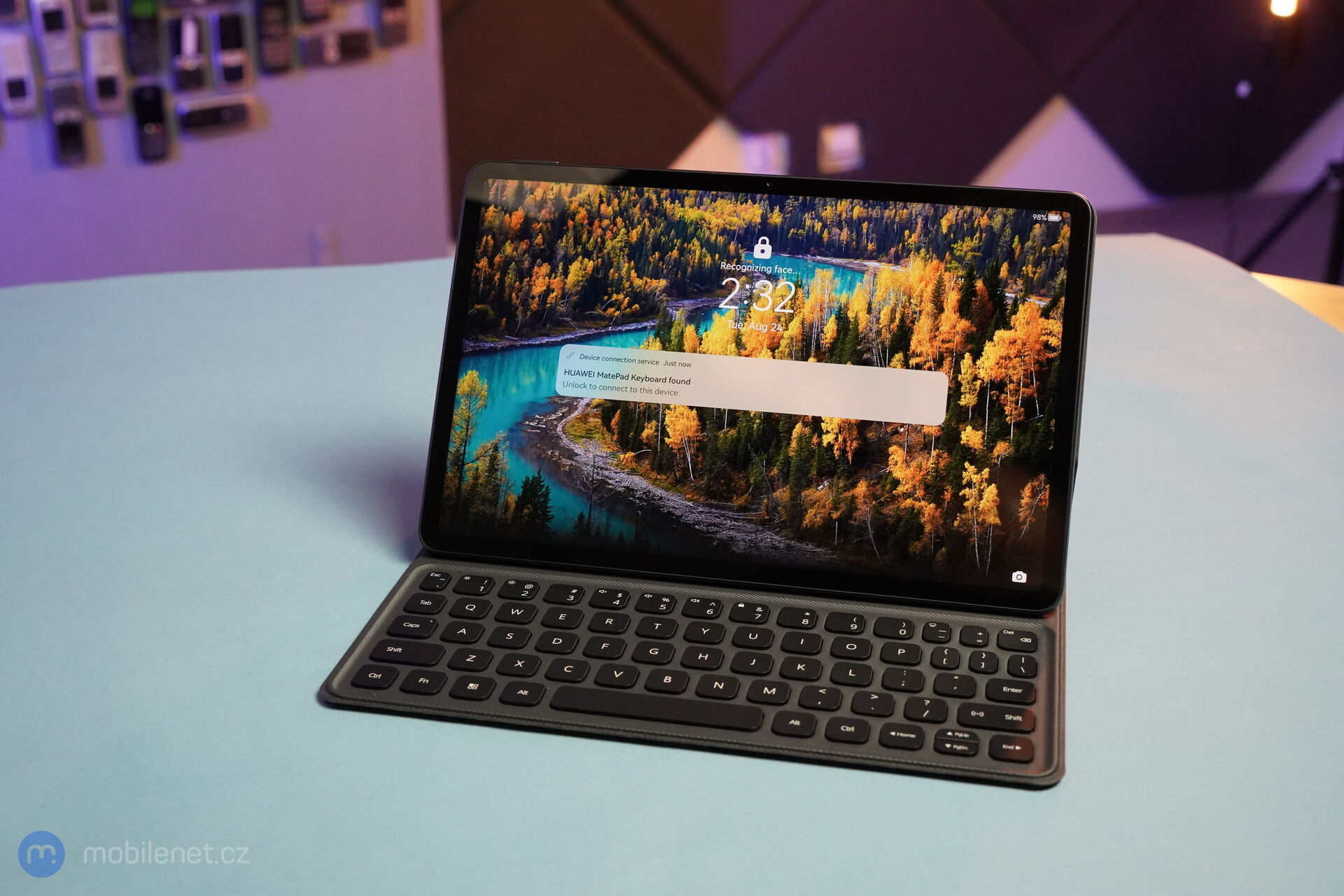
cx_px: 672
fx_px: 1680
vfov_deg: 29.9
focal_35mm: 45
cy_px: 448
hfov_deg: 43.6
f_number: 7.1
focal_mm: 45
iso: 6400
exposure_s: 1/160
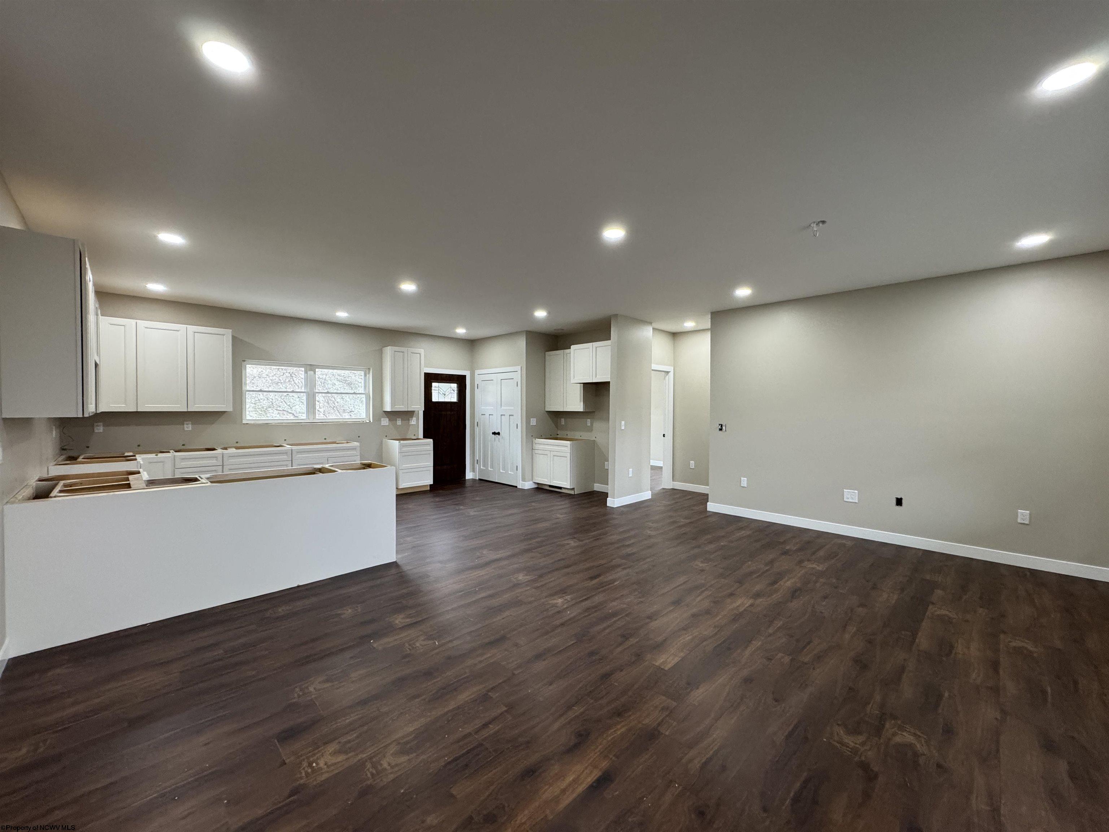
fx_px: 449
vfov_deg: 85.7
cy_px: 416
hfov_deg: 102.1
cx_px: 554
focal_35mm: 14
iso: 320
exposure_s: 1/120
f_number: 2.2
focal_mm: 2.22
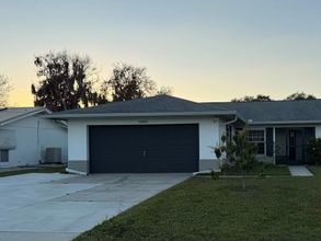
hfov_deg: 44.9
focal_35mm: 41
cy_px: 150
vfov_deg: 35.0
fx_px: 380
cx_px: 221
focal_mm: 6.76
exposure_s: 1/1425
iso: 80
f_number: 1.78
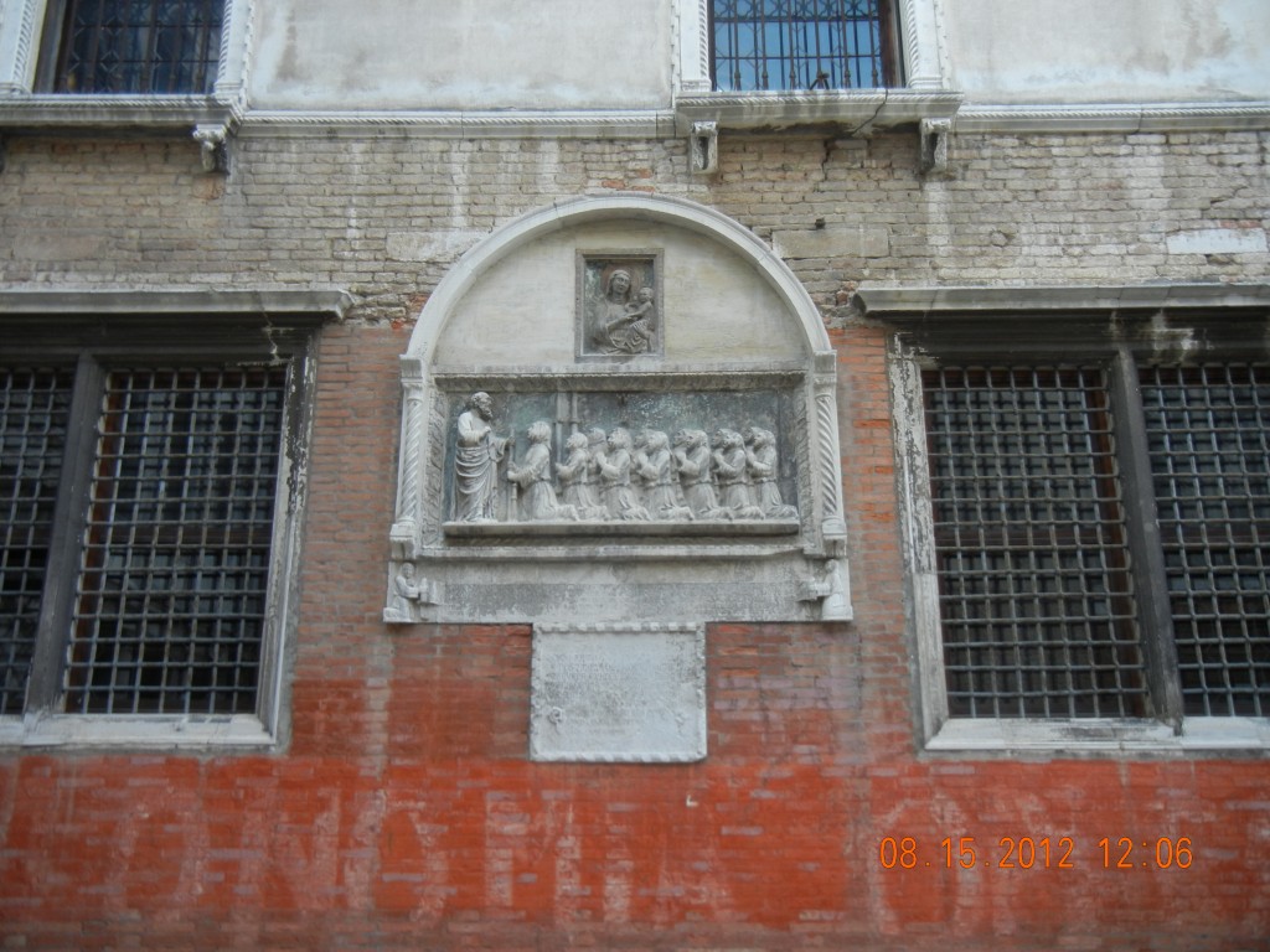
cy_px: 476
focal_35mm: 30
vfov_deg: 46.8
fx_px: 1101
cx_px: 635
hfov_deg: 60.0
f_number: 3.5
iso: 165
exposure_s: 1/56.7
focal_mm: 5.4
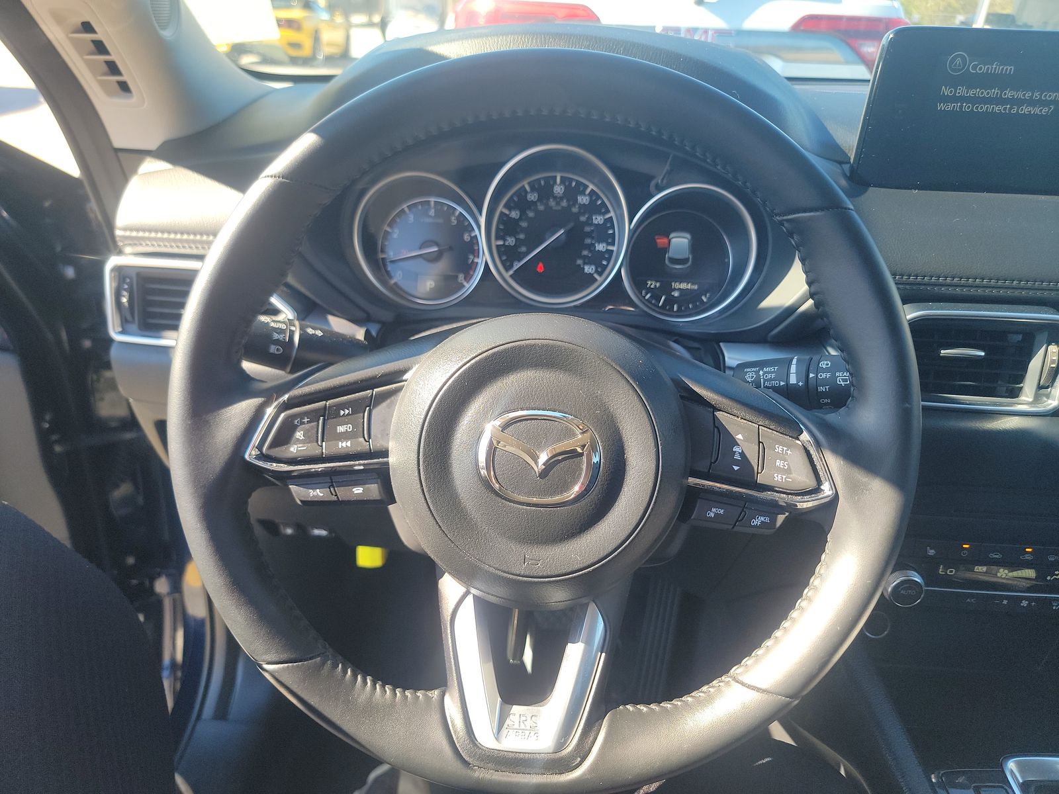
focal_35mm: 24
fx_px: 734
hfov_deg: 71.6
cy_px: 397
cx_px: 530
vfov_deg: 56.8
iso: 86
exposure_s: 1/119
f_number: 1.8
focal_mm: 6.7
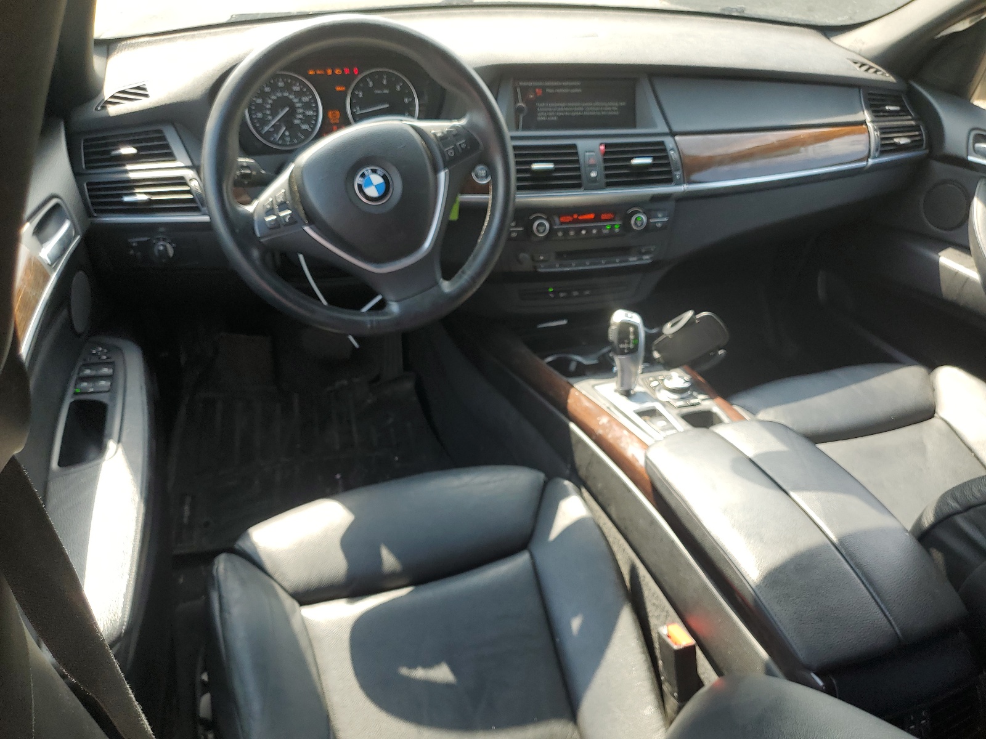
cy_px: 370
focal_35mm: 26
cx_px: 493
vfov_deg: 53.1
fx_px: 741
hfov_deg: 67.3
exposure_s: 1/256
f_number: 1.5
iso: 50
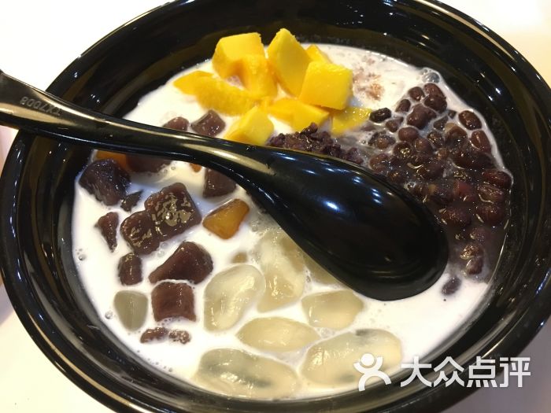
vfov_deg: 48.2
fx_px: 462
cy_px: 206
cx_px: 276
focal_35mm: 29
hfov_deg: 61.7
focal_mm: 4.15
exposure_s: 1/17
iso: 200
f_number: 2.2
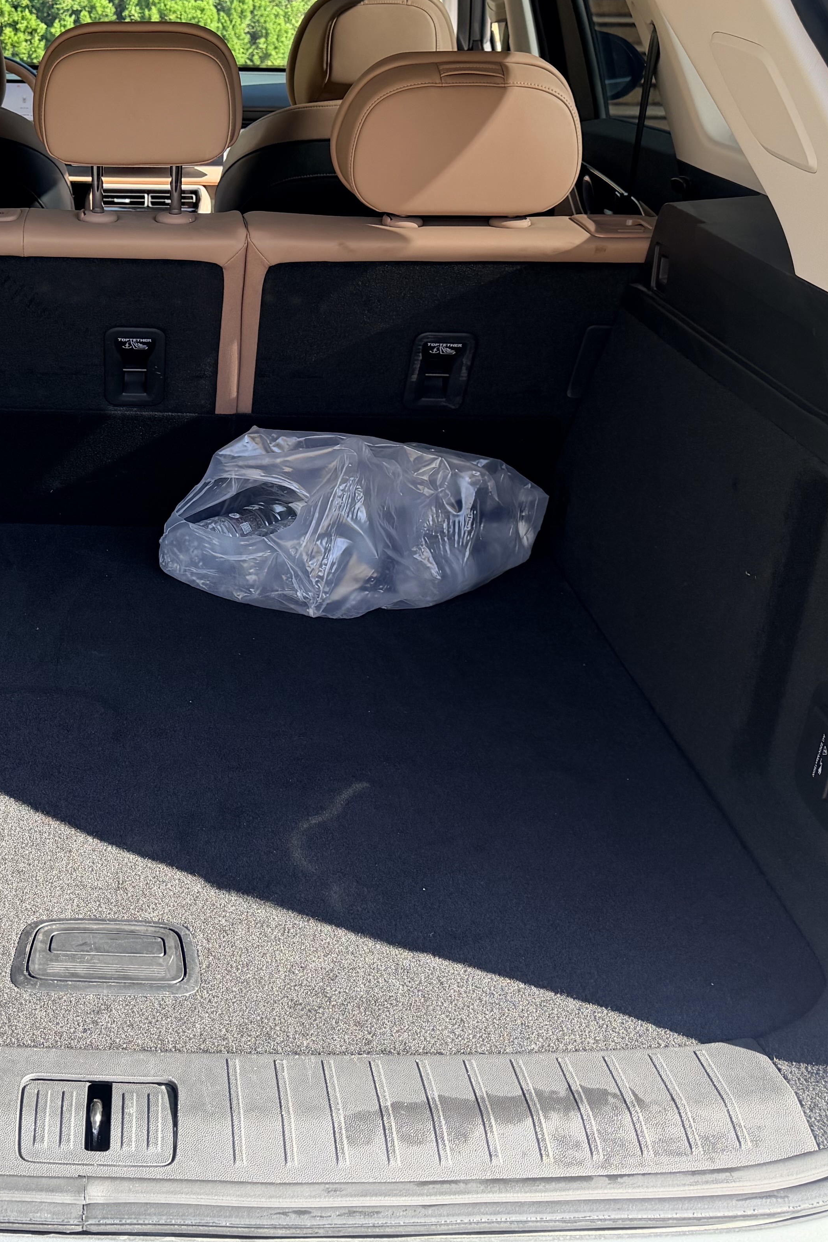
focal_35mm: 45
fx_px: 1552
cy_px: 448
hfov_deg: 28.8
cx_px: 102
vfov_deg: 43.2
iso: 100
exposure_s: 1/391
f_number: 1.78
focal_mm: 6.76
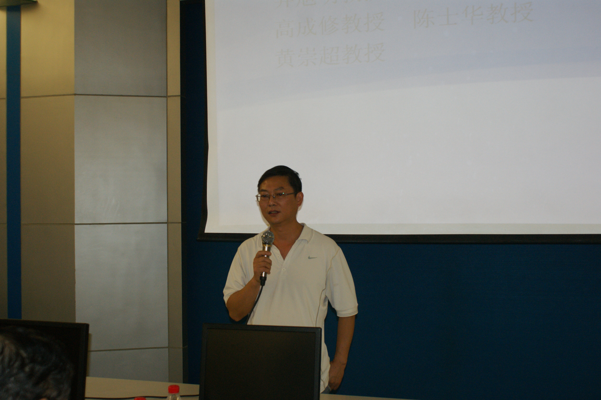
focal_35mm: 42
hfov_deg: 46.4
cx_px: 300
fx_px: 701
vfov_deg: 31.9
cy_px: 200
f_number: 5
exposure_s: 1/60
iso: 400
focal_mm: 28
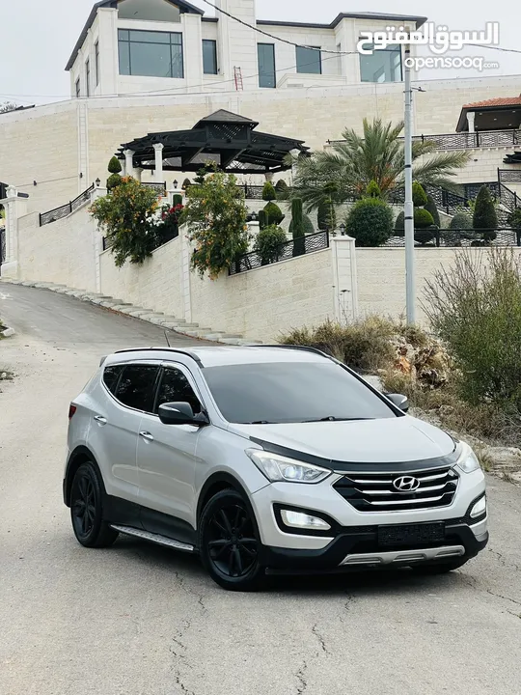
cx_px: 260
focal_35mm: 77
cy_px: 348
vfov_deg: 25.3
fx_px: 1545
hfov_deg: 19.1
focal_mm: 9
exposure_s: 1/99
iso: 50
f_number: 2.8
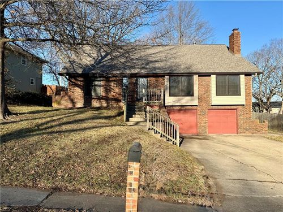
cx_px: 142
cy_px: 106
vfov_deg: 56.8
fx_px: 196
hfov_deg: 71.6
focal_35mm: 24
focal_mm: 6.76
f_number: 1.78
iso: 80
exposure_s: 1/2000
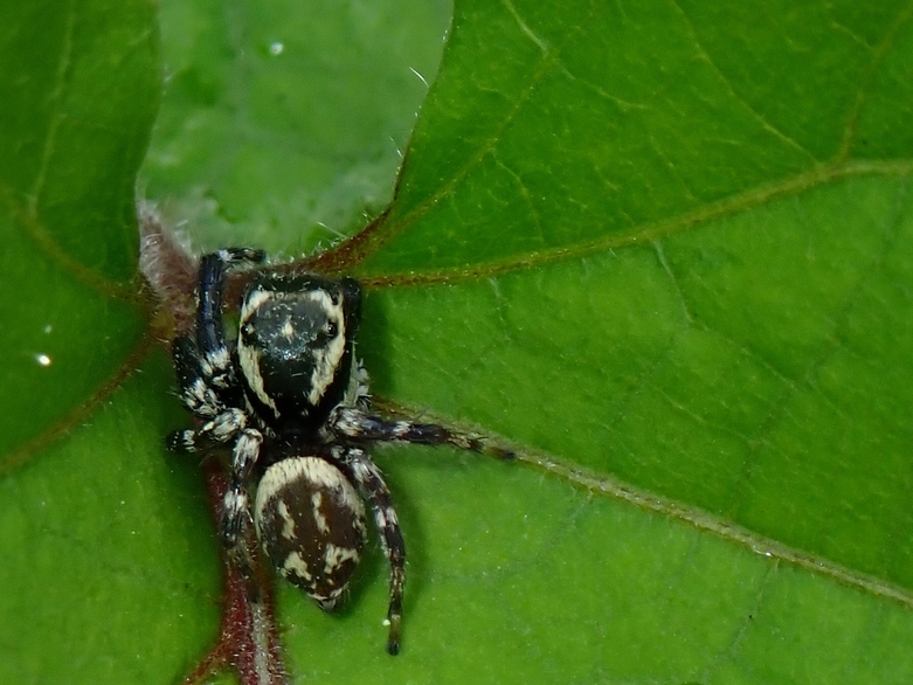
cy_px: 372
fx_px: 3851
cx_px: 296
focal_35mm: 146
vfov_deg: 10.2
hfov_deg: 13.5
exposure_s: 1/200
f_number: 6.3
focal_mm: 18
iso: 200
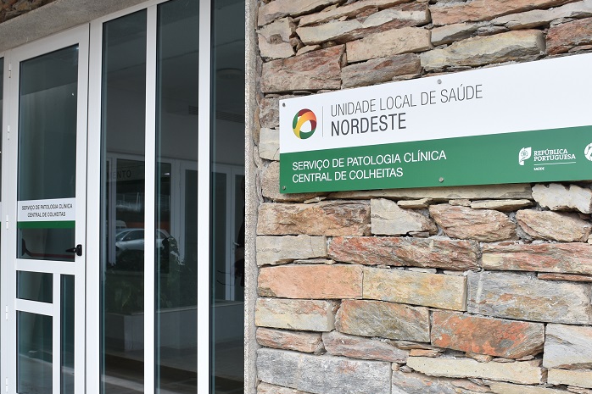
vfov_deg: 31.2
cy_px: 211
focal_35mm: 43
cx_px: 274
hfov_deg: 45.4
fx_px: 707
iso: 220
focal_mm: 20
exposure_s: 1/250
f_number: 8
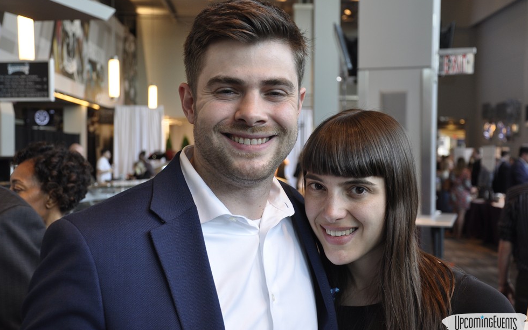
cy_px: 163
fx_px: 762
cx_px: 263
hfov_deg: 38.2
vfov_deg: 24.4
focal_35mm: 53
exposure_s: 1/30
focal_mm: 34
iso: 400
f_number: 5
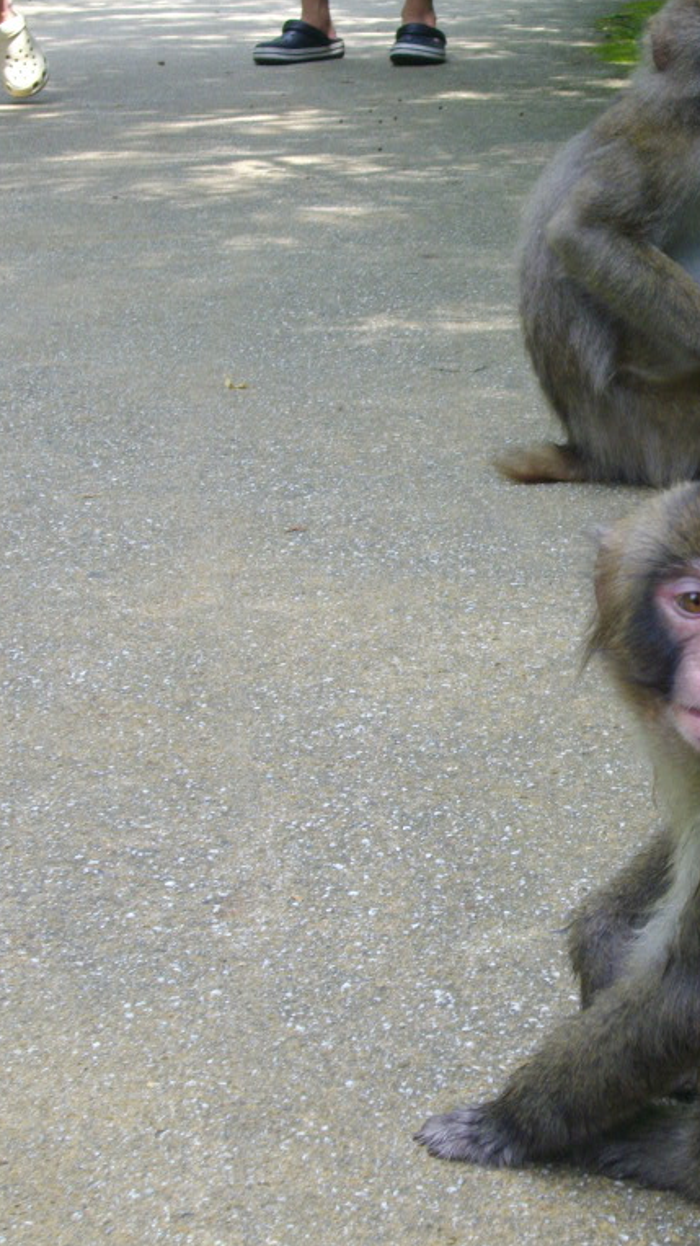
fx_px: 3136
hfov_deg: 12.7
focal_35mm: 95
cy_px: 622
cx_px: 569
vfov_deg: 22.5
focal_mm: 10.7
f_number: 3.8
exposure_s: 1/160
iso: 108
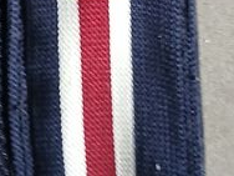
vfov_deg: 10.1
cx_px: 31
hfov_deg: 14.2
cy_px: -145
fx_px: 933
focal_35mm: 138
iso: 250
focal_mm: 3.98
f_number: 1.8
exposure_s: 1/24
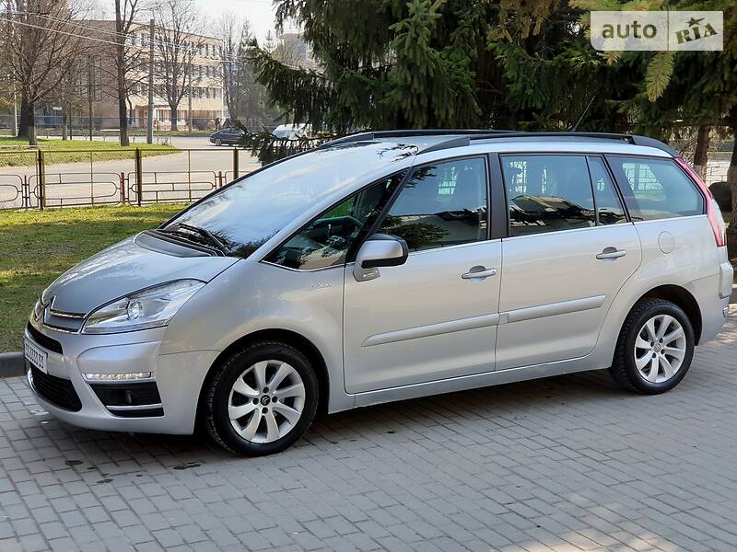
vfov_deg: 28.0
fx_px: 1107
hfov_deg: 36.8
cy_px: 276
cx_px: 368
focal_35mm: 52
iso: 25
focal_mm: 6
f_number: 2.4
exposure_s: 1/288
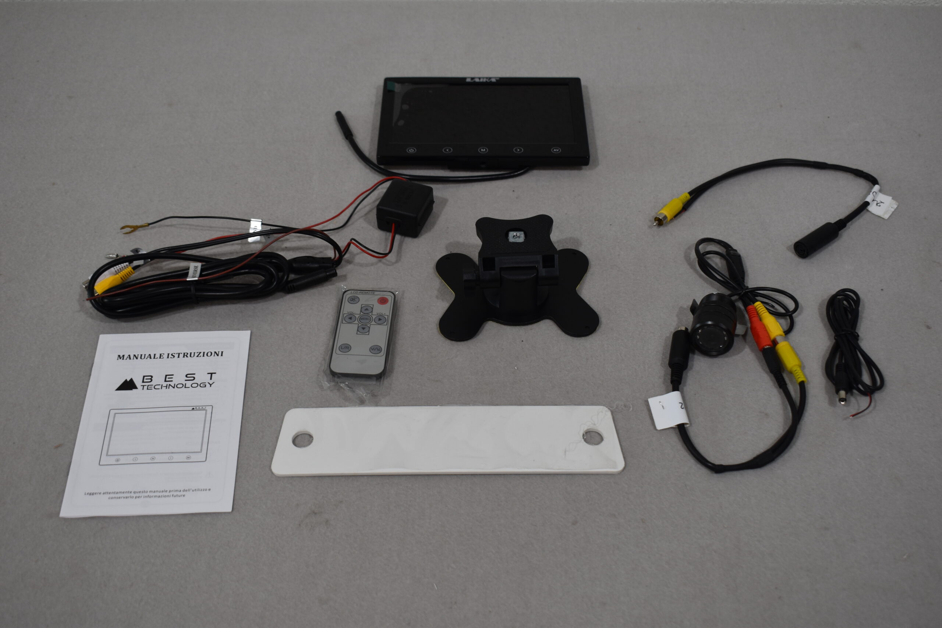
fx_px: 1099
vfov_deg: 31.9
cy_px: 314
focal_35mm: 42
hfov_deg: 46.4
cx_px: 471
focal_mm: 28
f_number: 5.6
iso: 250
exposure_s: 1/125
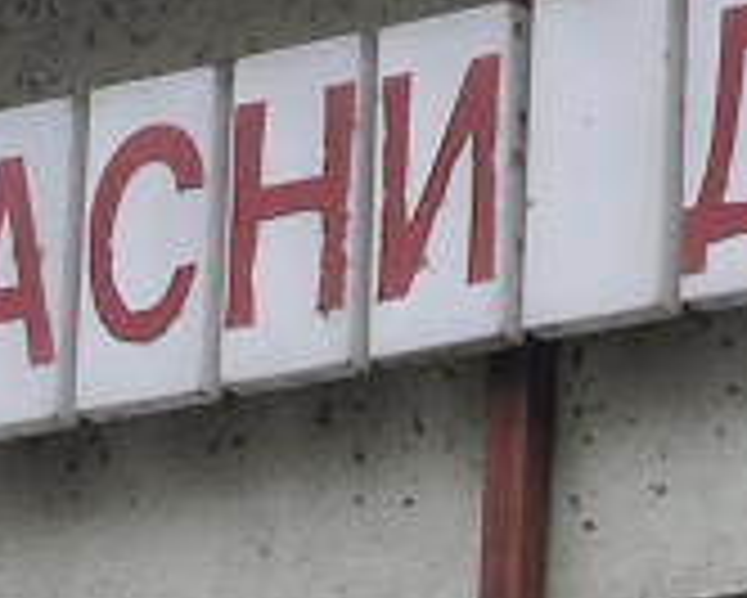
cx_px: -590
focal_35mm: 365
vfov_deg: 4.2
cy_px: 915
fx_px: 8074
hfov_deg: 5.2
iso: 200
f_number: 8
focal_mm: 36
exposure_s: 1/250
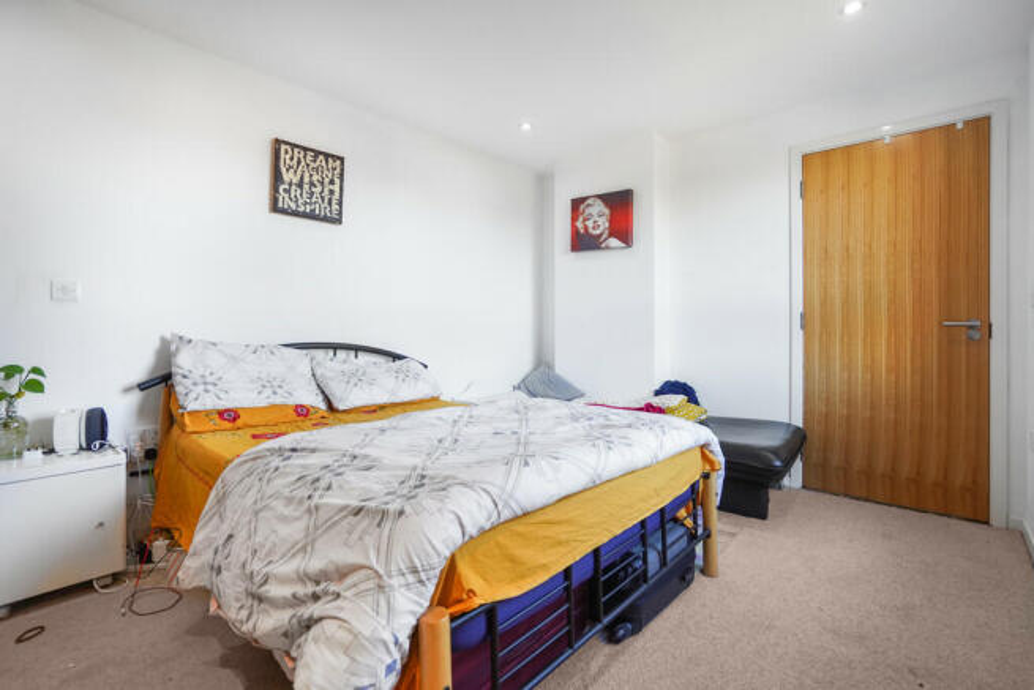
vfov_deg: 73.8
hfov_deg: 96.7
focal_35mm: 16
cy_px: 345
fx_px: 460
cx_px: 517
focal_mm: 16
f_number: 4.5
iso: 400
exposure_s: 1/30
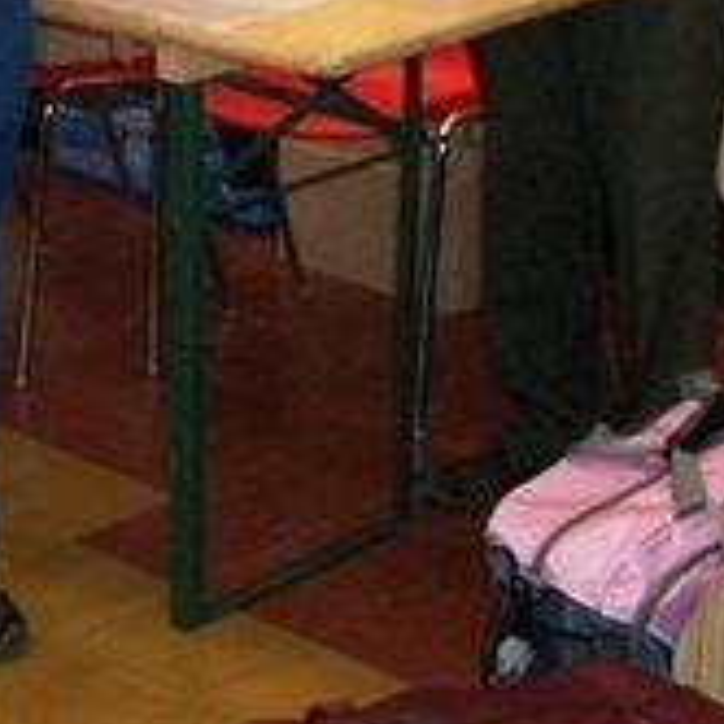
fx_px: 2414
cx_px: -144
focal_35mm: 102
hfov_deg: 16.4
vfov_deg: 16.6
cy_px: -39
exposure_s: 1/60
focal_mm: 5.7
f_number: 2.9
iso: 320
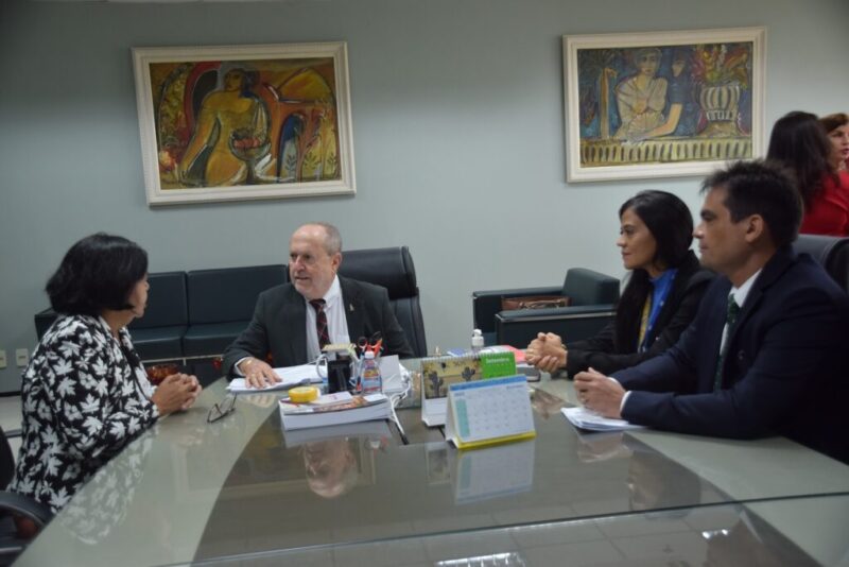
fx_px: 849
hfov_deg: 53.1
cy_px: 284
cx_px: 424
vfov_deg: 36.9
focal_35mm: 36
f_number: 3.8
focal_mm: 24
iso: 400
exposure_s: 1/60
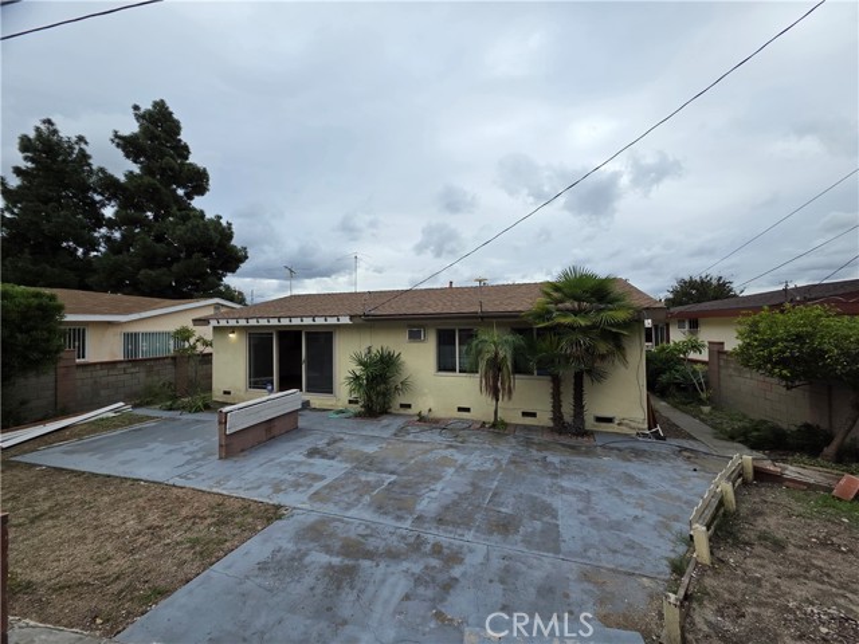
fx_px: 323
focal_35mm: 13
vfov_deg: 89.9
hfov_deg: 106.2
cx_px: 430
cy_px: 322
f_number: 1.9
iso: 40
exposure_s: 1/1117
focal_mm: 2.2
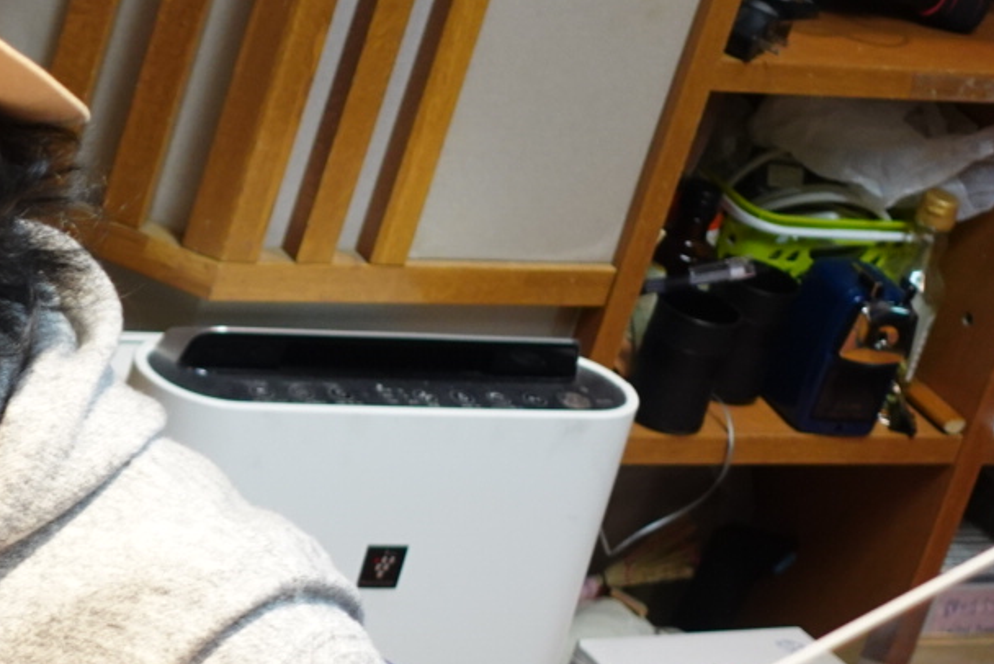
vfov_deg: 7.4
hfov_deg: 10.9
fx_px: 5138
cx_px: -123
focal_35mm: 186
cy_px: 433
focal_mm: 25.7
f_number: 3.2
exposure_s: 1/30
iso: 500
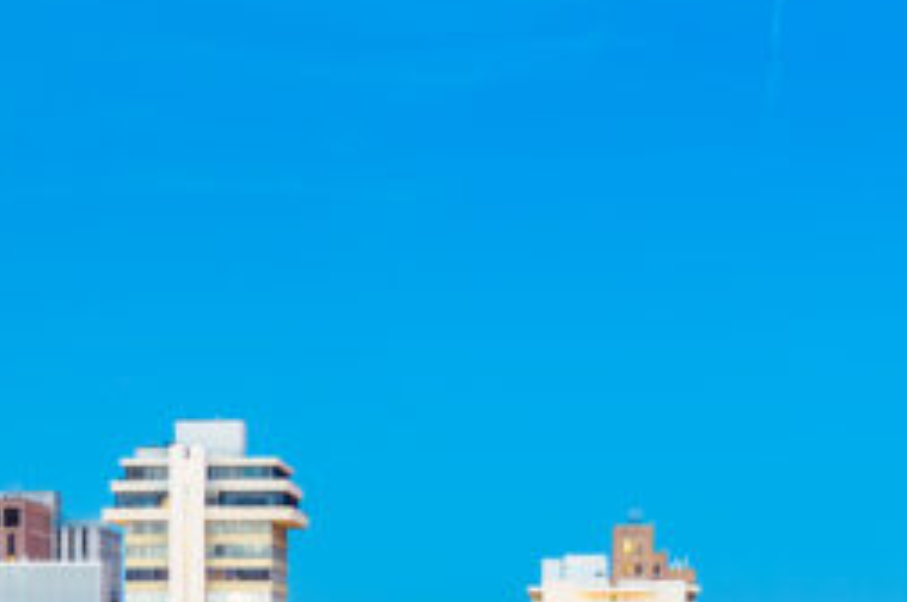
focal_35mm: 152
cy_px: 692
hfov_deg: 12.9
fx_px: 3825
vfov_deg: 8.9
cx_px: -416
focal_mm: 32
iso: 64
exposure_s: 30
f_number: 8
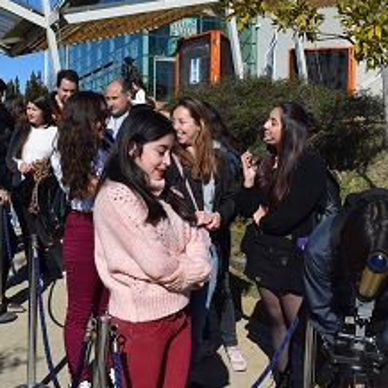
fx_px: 634
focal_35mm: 50
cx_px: 228
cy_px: 183
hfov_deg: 33.9
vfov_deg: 34.0
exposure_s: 1/400
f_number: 10
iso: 200
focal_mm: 20
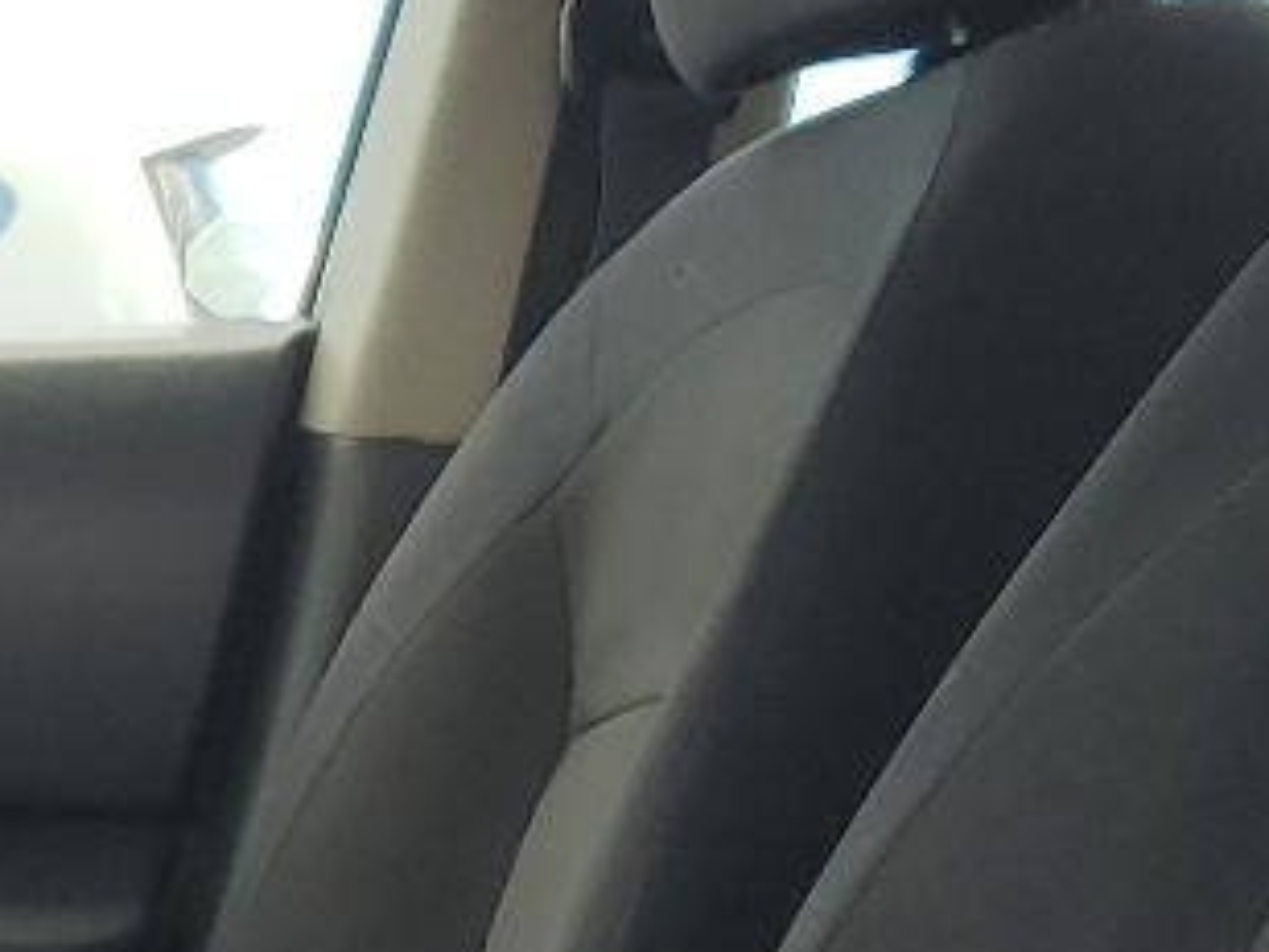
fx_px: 4949
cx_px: -630
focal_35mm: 135
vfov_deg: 10.9
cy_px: 981
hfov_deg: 13.7
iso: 50
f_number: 1.5
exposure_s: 1/556
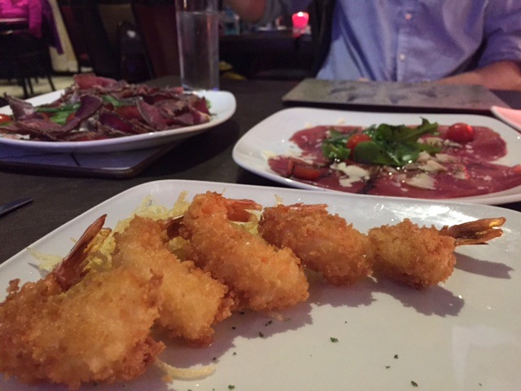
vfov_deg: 48.2
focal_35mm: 29
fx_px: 436
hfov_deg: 61.7
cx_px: 260
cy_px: 196
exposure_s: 1/17
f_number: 2.2
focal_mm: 4.15
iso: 320
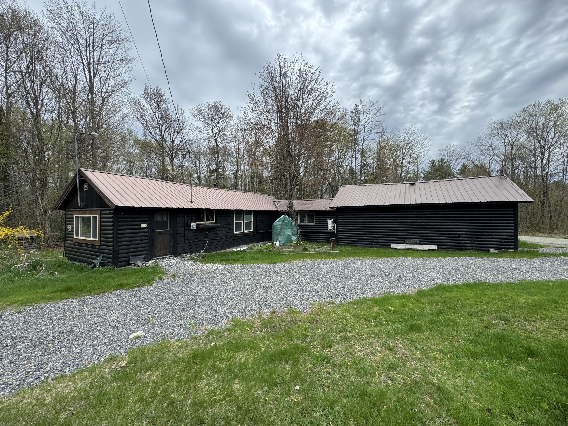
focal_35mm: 14
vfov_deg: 85.7
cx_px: 284
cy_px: 213
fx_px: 230
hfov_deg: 102.1
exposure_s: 1/675
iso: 50
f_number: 2.2
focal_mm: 2.22
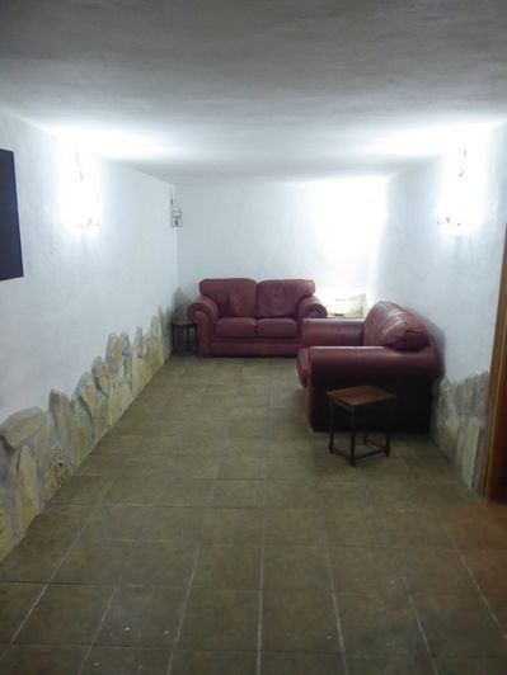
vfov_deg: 69.4
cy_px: 338
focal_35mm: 25
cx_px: 254
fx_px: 488
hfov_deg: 54.9
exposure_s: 1/20
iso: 800
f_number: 3.3
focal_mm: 4.3
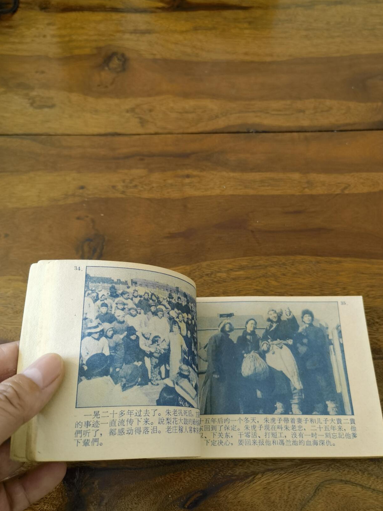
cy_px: 251
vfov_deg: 60.0
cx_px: 211
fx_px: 443
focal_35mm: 30
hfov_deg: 46.7
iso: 160
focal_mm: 6.67
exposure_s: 1/120
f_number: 1.9
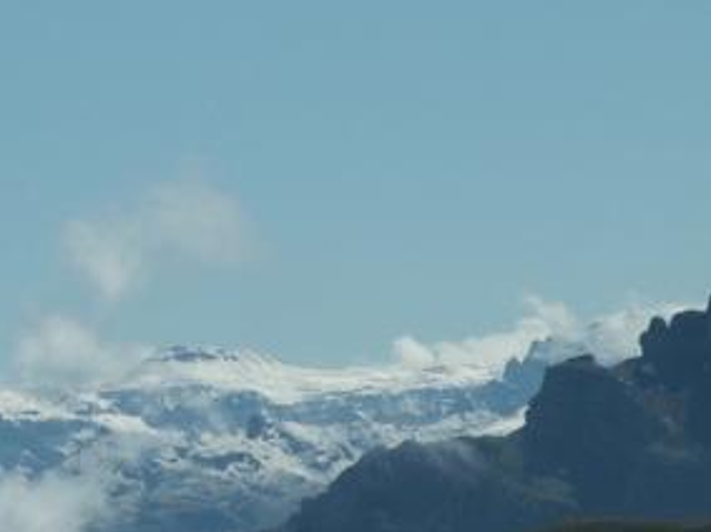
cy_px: 422
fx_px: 7104
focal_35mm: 346
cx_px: -80
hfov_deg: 5.7
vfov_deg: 4.3
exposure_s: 1/400
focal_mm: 25.01
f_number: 8
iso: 50
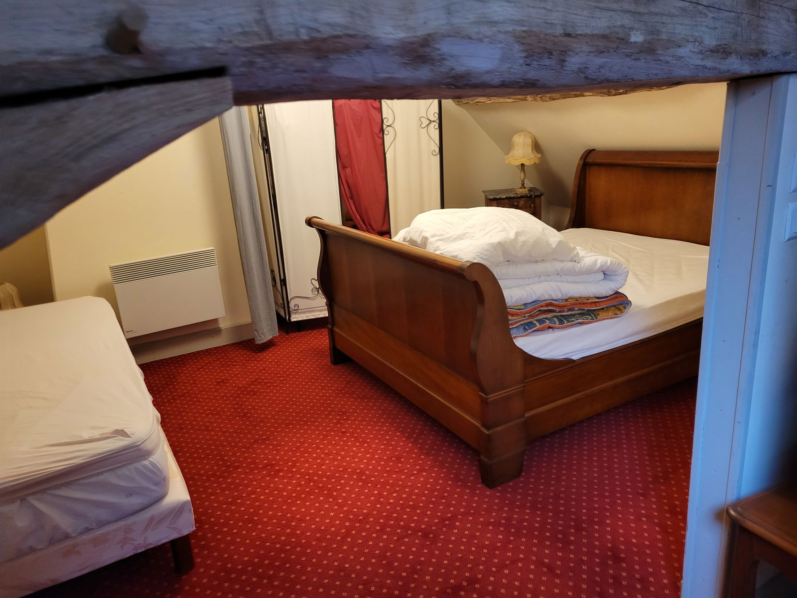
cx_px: 398
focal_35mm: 26
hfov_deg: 67.3
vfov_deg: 53.1
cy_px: 299
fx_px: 599
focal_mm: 5.4
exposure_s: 1/40
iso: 500
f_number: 1.8
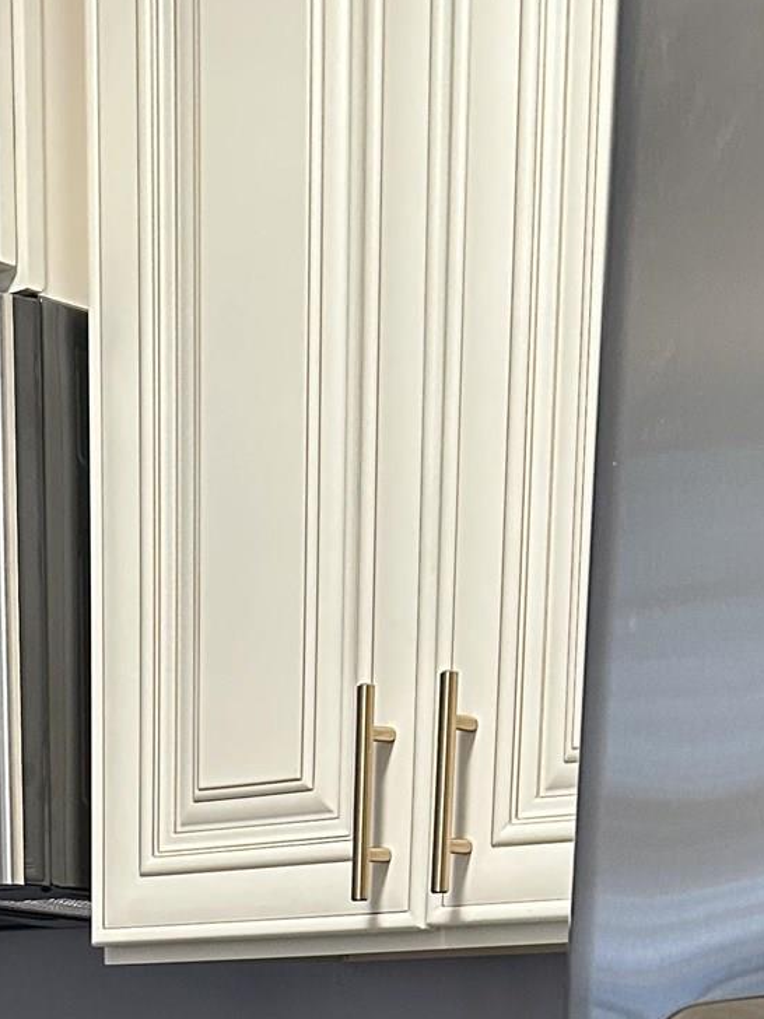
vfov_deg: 21.3
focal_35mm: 76
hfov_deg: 18.9
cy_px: 1559
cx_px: 8
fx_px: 2236
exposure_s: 1/60
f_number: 1.78
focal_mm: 6.86
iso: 500
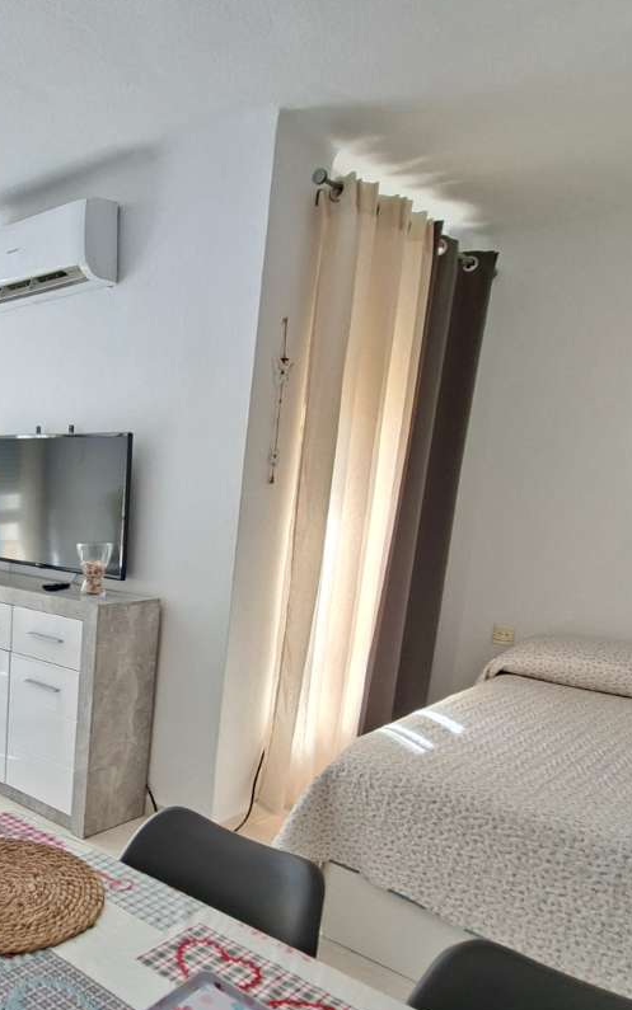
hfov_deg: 42.2
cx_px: 23
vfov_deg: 69.1
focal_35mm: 26
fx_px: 716
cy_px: 645
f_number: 2.2
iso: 40
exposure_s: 1/60
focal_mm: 1.74
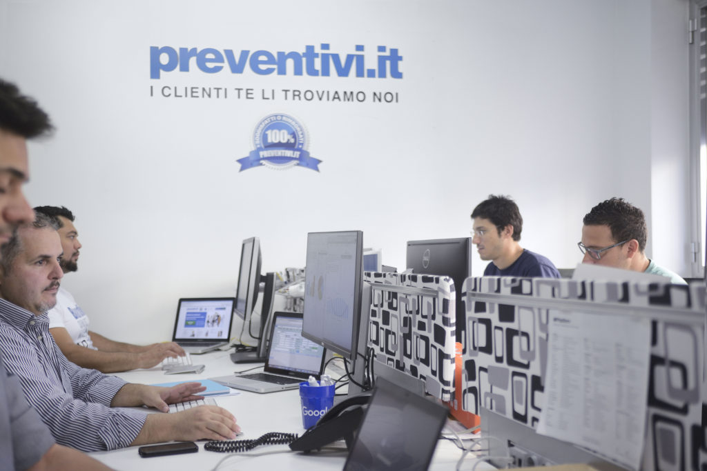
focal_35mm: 44
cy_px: 236
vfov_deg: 30.5
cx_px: 354
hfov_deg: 44.5
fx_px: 864
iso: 500
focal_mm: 44
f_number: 2.8
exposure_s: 1/125
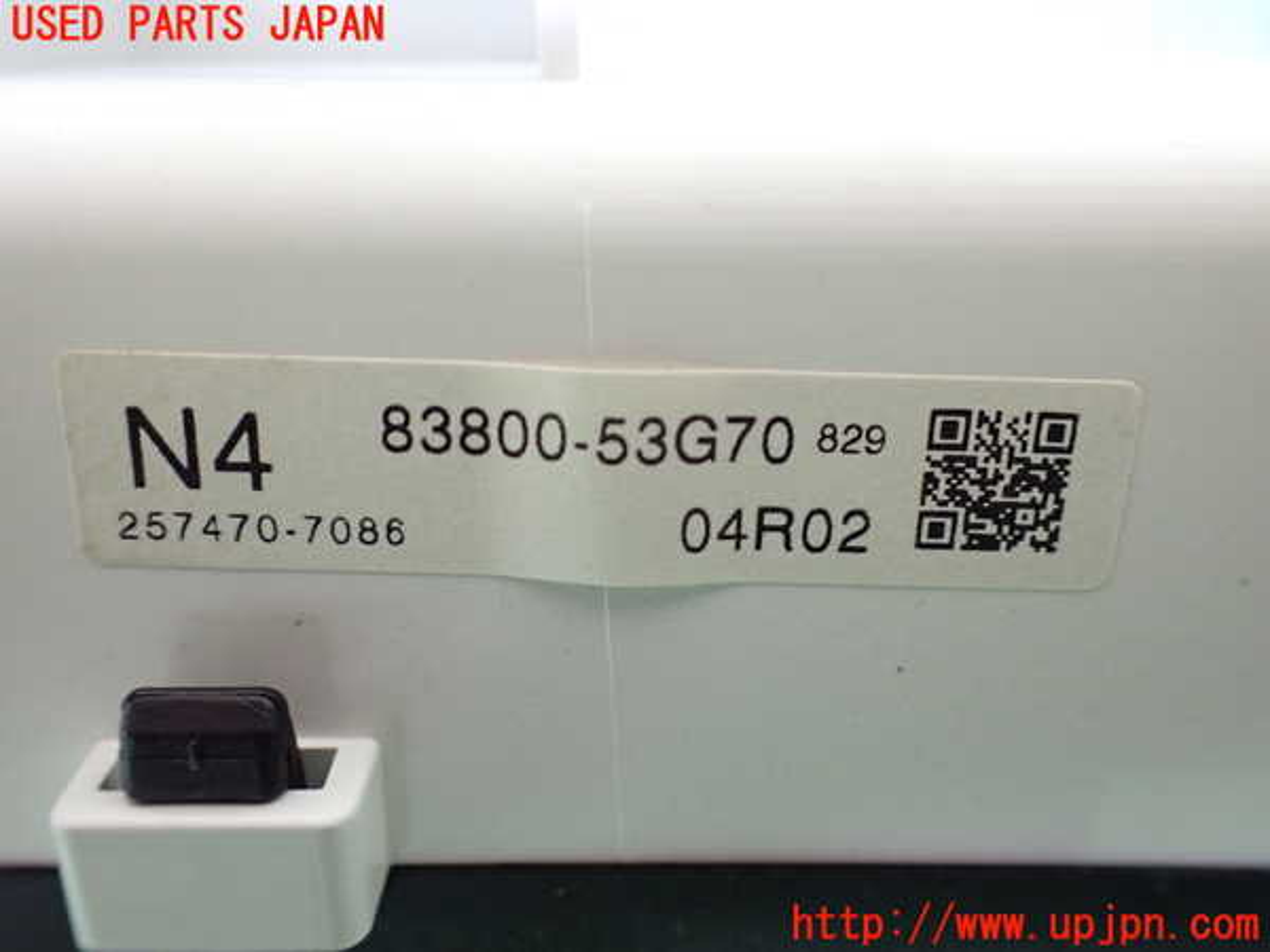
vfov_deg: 46.8
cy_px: 476
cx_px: 635
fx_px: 1101
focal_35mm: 30
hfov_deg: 60.0
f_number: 2.3
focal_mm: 5.4
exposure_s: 1/30
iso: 800
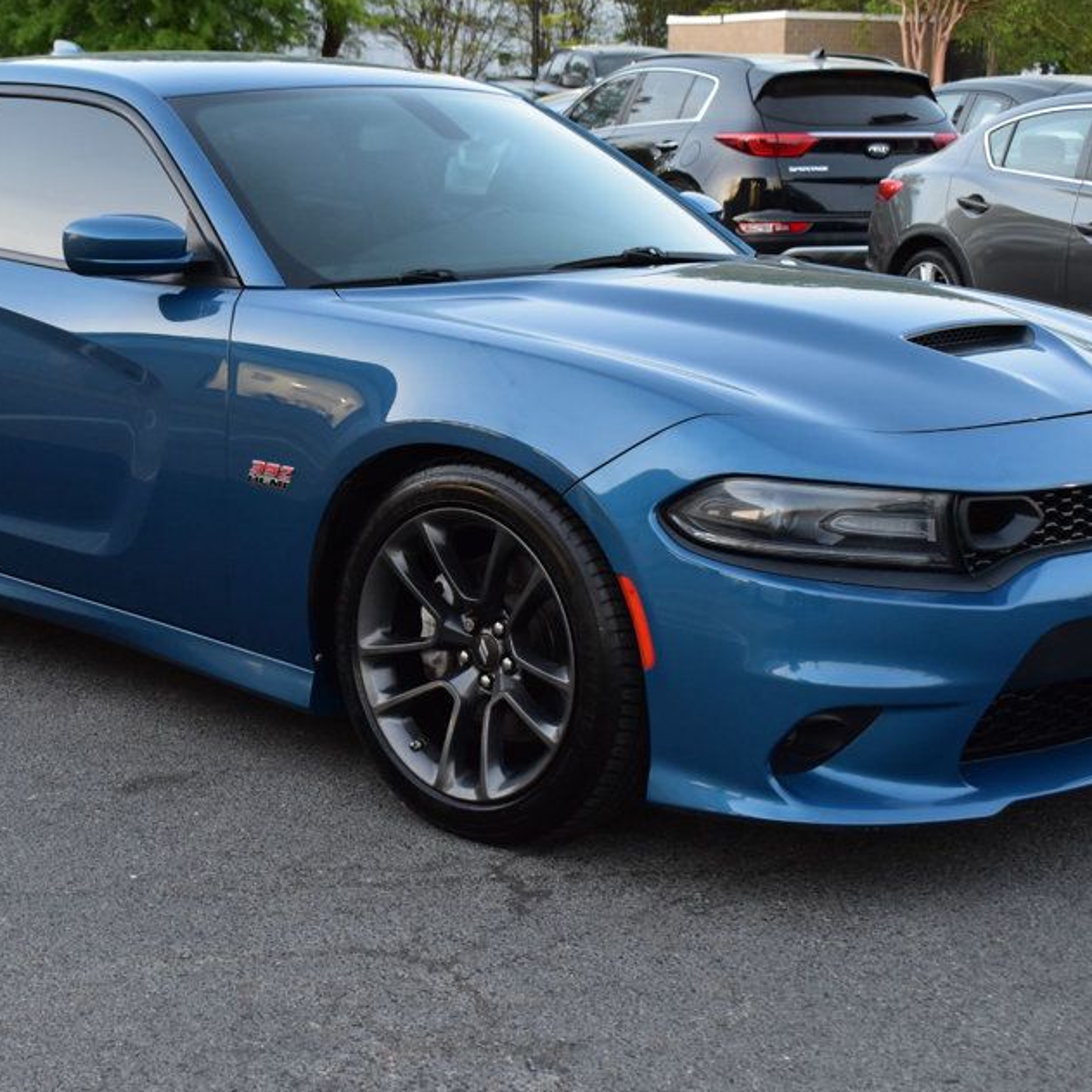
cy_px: 559
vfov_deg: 27.7
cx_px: 320
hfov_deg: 27.5
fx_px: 2213
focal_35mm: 62
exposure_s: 1/15
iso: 1100
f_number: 6.3
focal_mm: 30
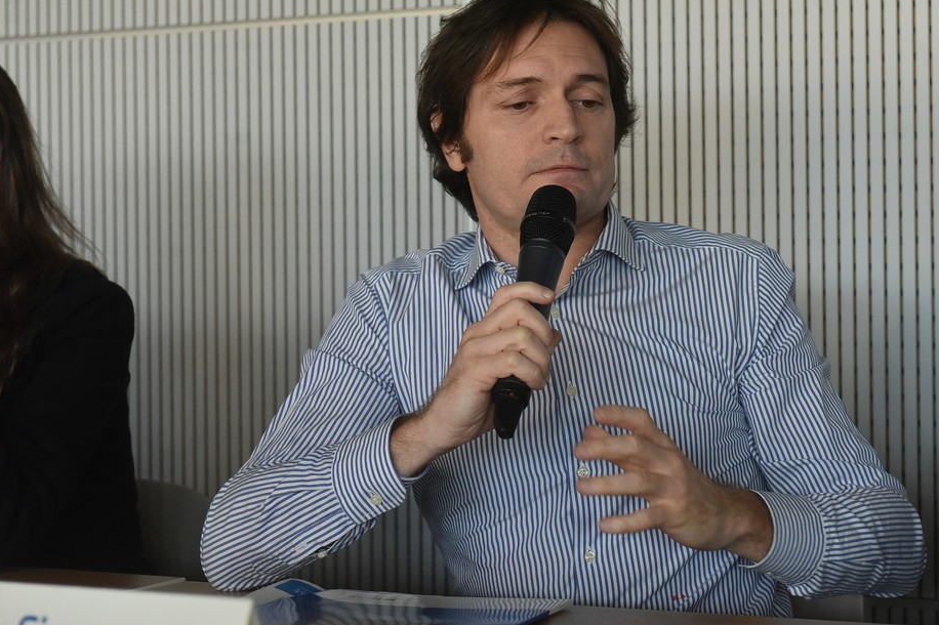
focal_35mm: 86
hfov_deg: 23.6
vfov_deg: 15.9
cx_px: 539
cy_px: 254
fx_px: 2242
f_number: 5
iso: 3200
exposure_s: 1/250
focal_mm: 70
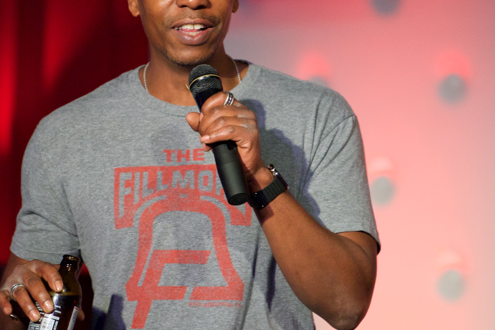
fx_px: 5762
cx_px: 208
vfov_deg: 3.3
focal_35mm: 419
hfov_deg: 4.9
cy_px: 141
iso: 3200
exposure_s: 1/160
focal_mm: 200
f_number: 2.8
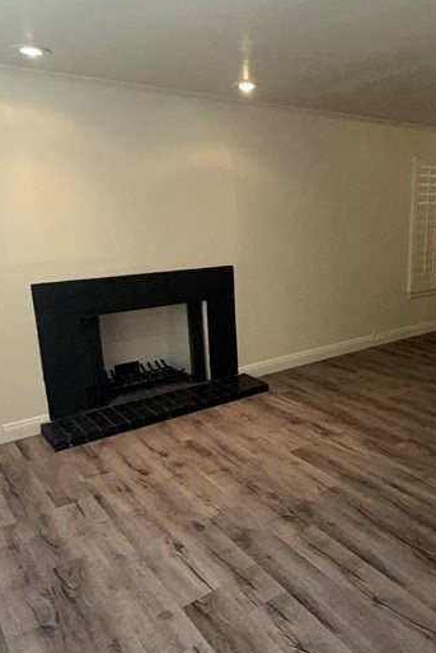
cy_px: 334
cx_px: 319
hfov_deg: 43.7
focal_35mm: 29
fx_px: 526
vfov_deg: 63.6
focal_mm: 2.22
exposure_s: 1/120
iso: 200
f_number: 2.2
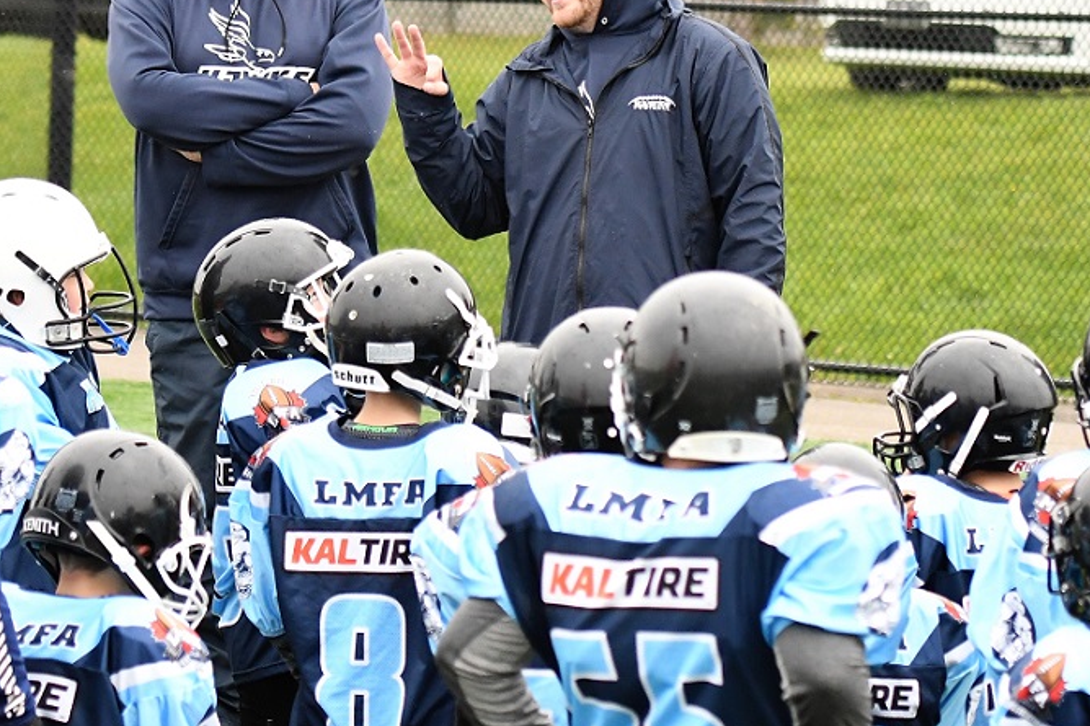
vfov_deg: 9.1
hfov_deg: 13.7
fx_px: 4540
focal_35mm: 150
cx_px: 641
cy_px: 367
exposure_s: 1/1000
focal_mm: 70
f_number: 2.8
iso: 1800
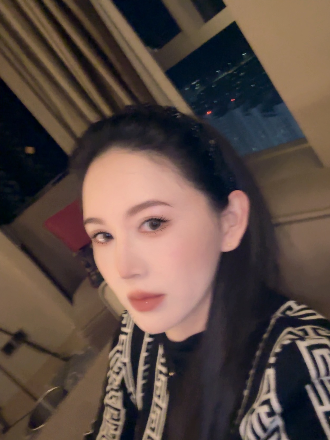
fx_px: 394
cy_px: 226
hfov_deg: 45.4
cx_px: 170
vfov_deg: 58.4
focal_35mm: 31
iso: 800
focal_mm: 2.69
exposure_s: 1/17
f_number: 1.9
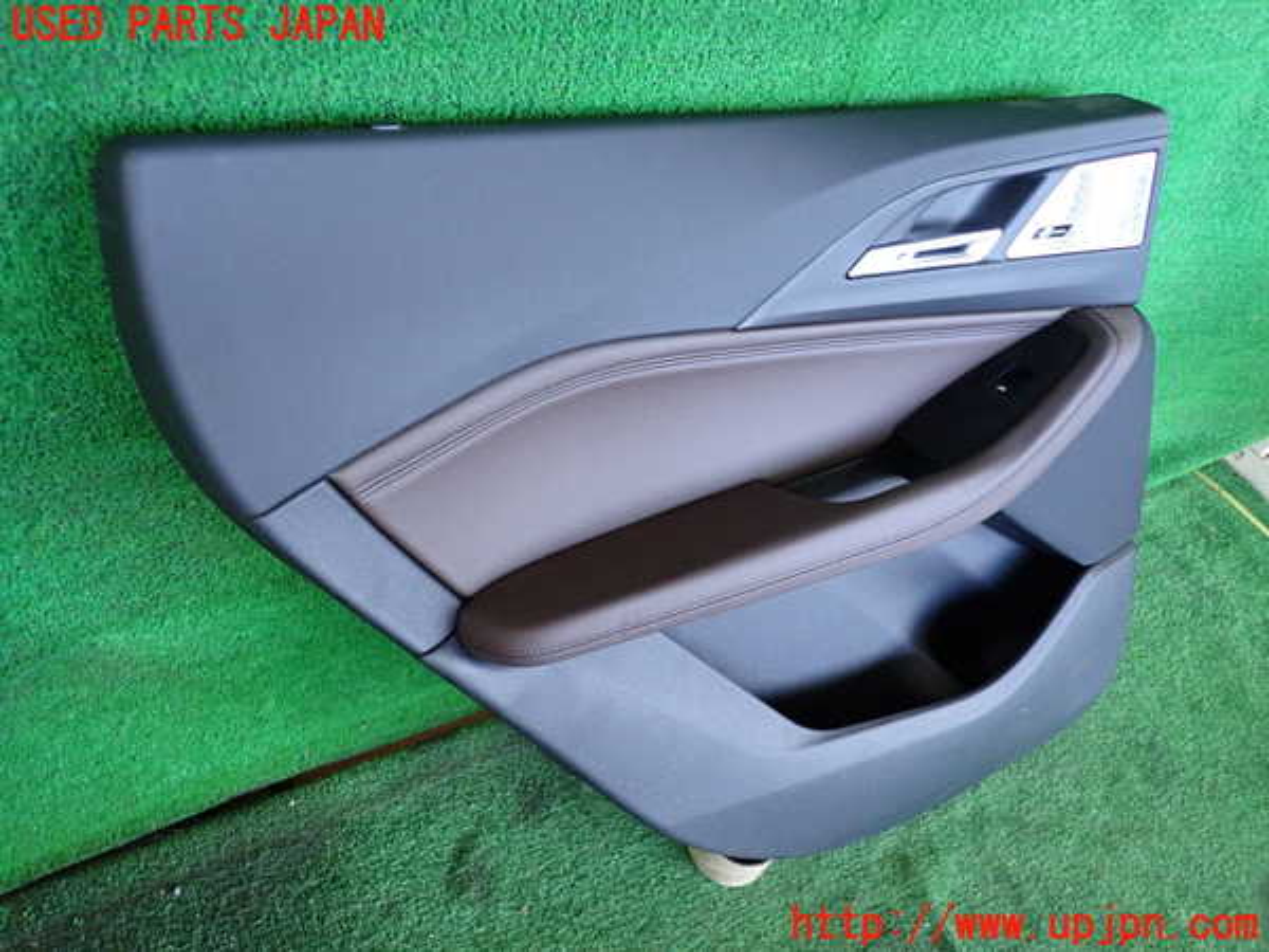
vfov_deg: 54.9
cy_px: 476
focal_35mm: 25
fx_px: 916
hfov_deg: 69.4
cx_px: 634
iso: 400
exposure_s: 1/125
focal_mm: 4.5
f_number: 2
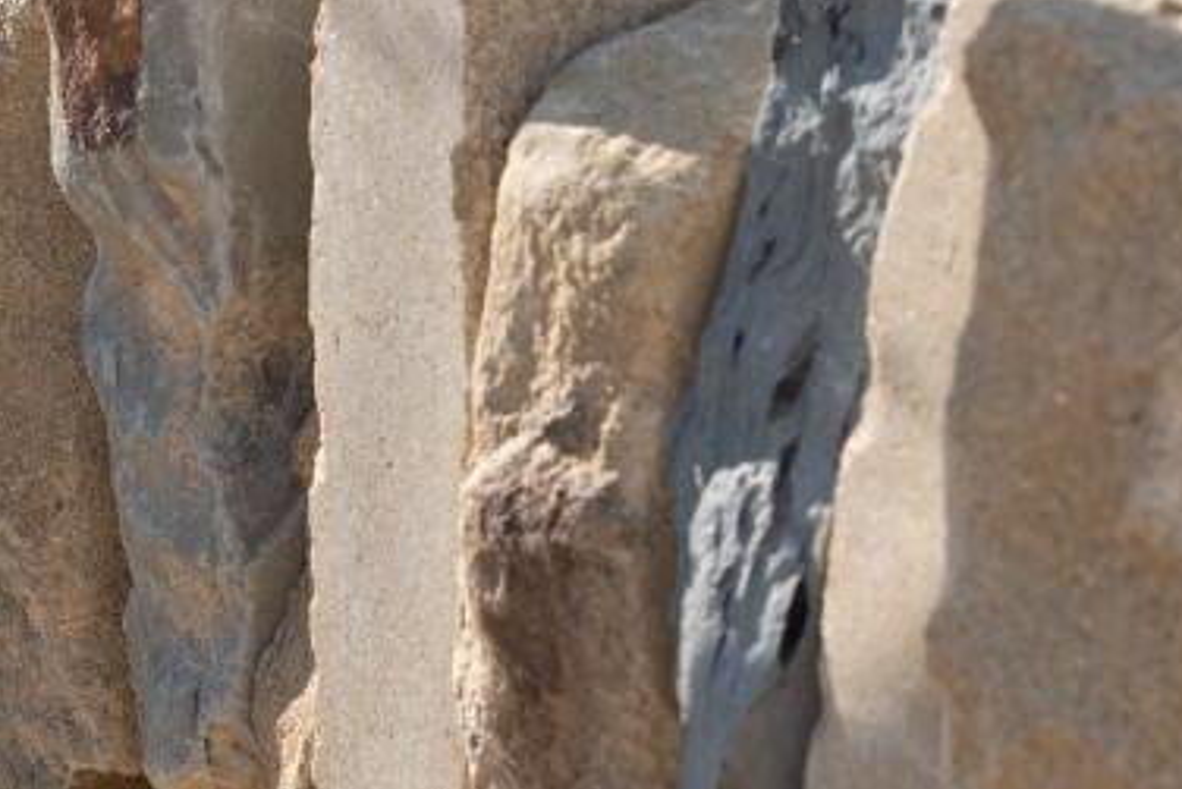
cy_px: 203
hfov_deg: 7.2
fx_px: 9393
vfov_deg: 4.8
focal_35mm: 286
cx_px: 802
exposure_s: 1/100
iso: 100
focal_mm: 105
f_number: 8
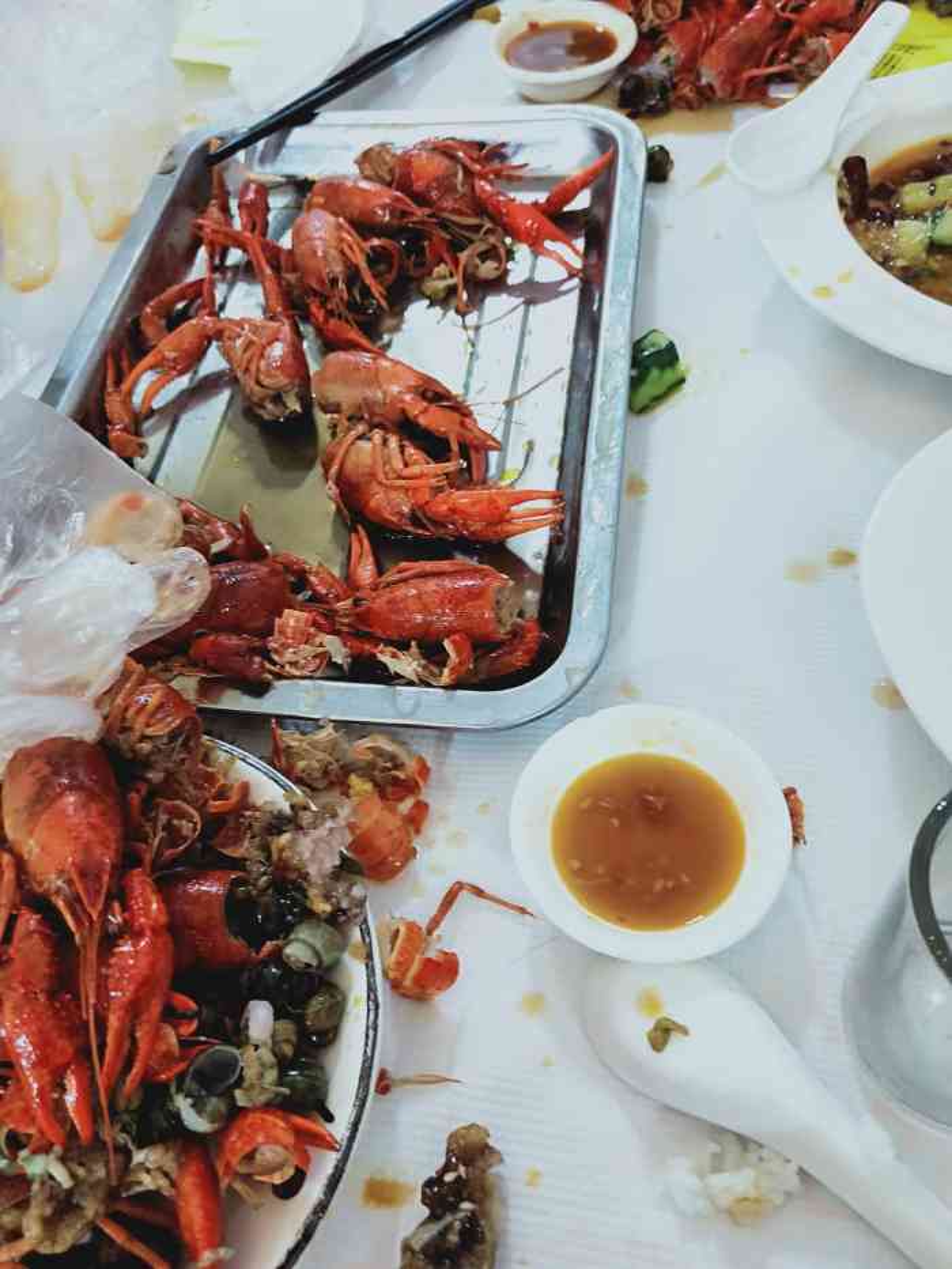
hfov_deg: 54.9
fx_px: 917
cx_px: 476
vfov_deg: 69.4
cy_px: 634
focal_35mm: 25
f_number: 1.7
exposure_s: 1/33
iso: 392
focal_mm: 4.28
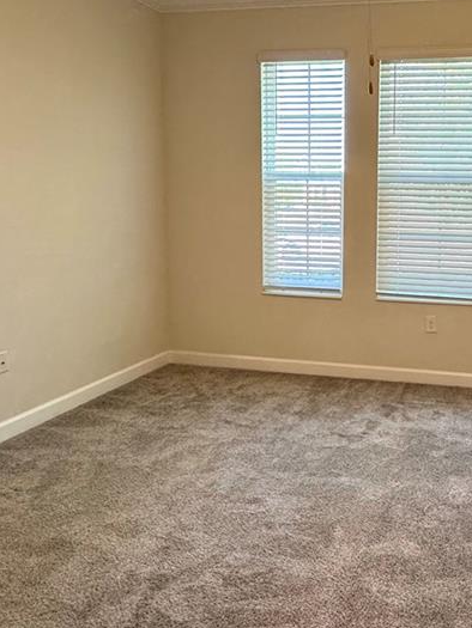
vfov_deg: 56.5
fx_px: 582
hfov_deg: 41.5
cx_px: 401
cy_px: 258
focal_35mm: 32
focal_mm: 2.22
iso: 250
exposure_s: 1/120
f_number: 2.2
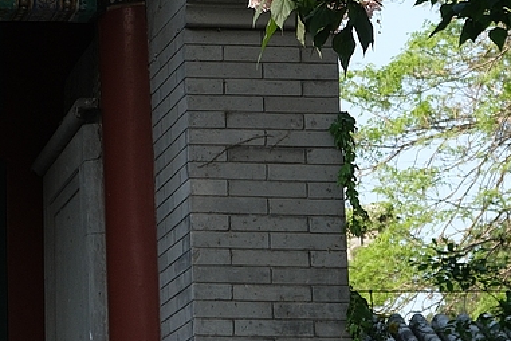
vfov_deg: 6.9
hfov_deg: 10.4
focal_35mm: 198
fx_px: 2810
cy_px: -121
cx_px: 95
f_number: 5
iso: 800
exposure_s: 1/1000
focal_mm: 39
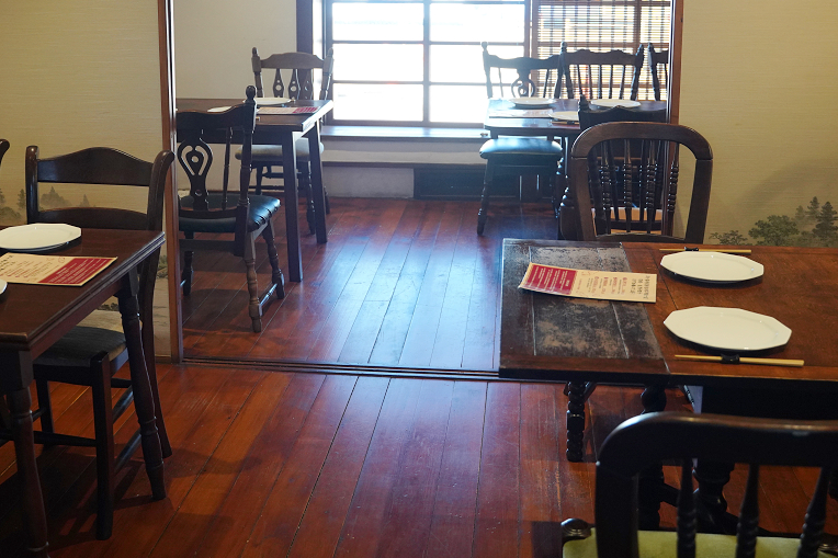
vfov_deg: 29.9
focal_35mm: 44
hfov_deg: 44.5
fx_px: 1024
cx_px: 384
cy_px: 124
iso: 1600
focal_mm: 28
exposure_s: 1/160
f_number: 3.5
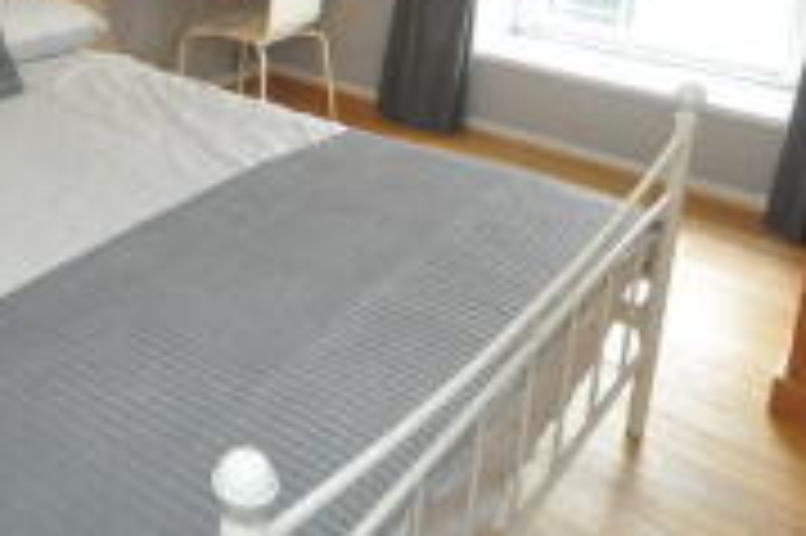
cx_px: 158
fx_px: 895
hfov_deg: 45.9
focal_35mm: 40
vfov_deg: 30.9
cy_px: -2
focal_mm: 10
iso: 640
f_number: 4
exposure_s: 1/60
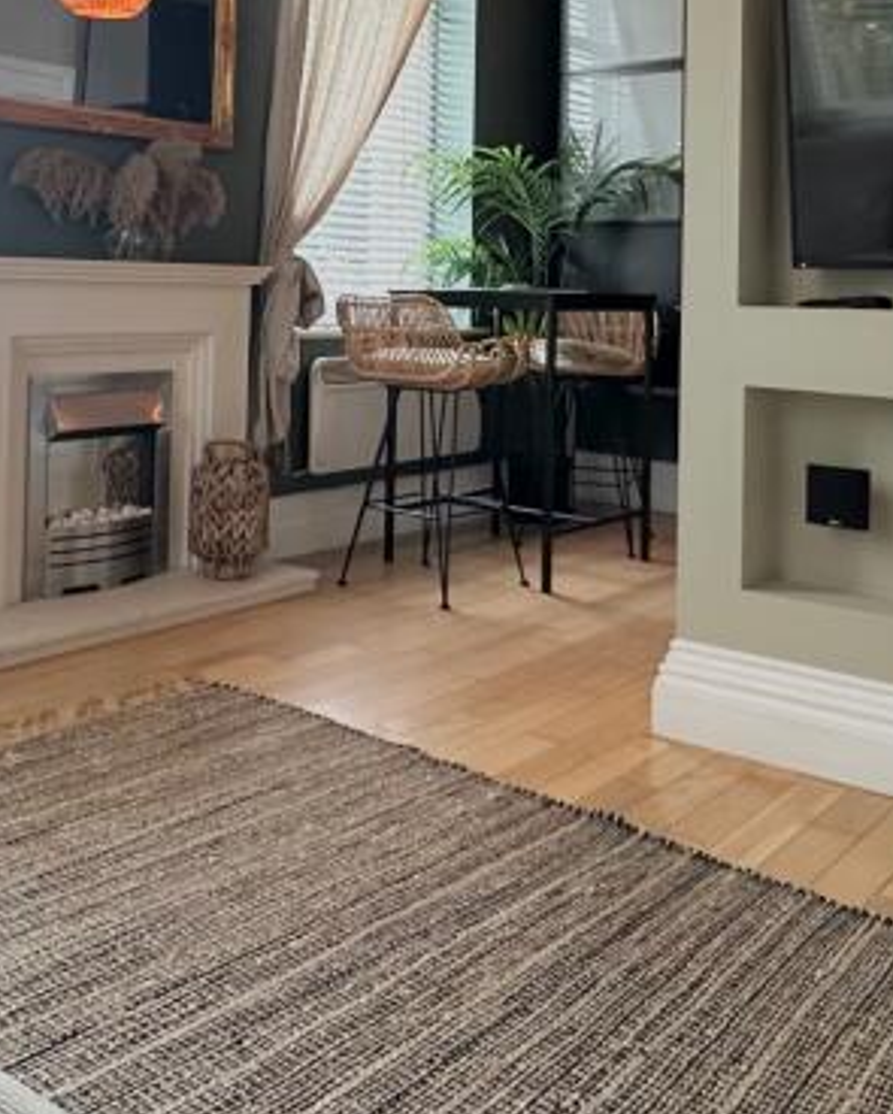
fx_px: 1254
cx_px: 403
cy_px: 263
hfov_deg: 39.2
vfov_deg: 46.0
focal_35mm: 38
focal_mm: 2.22
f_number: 2.2
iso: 400
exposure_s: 1/50
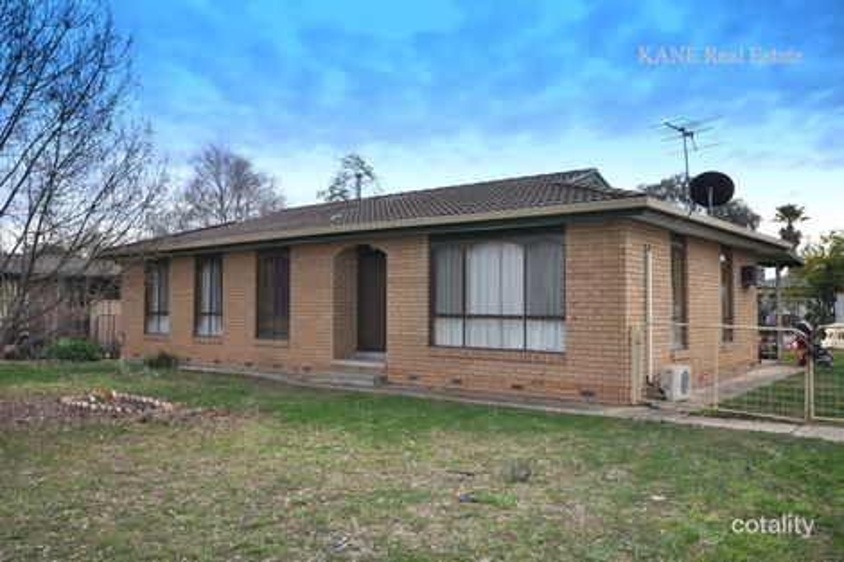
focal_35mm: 30
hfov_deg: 61.9
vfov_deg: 43.6
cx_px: 422
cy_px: 281
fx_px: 703
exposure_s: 1/200
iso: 200
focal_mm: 20
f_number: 8
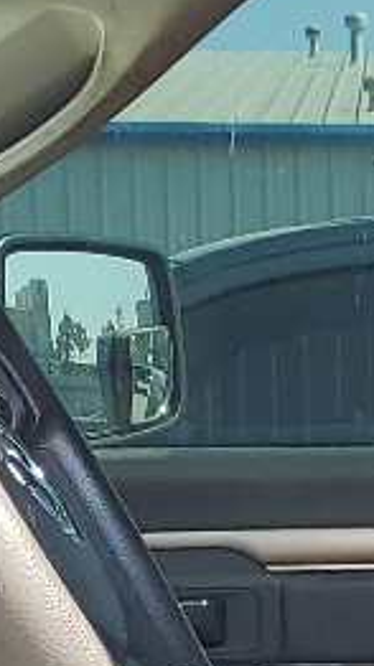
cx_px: 555
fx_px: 3056
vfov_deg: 11.9
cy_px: 966
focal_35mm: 173
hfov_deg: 6.9
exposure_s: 1/435
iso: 50
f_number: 1.5
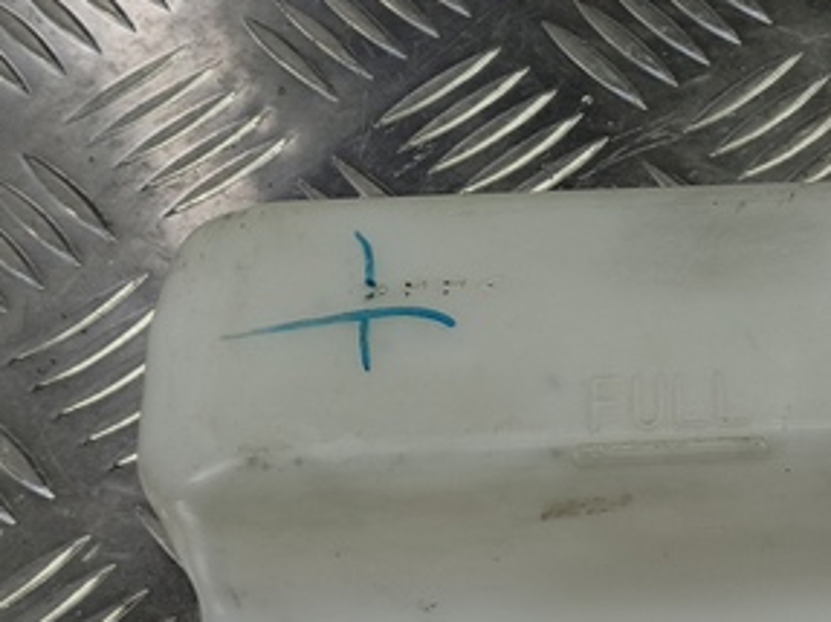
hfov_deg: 21.7
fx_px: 1968
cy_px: 518
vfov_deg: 17.8
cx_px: 1048
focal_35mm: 82
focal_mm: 4.11
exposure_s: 1/100
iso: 118
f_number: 1.6
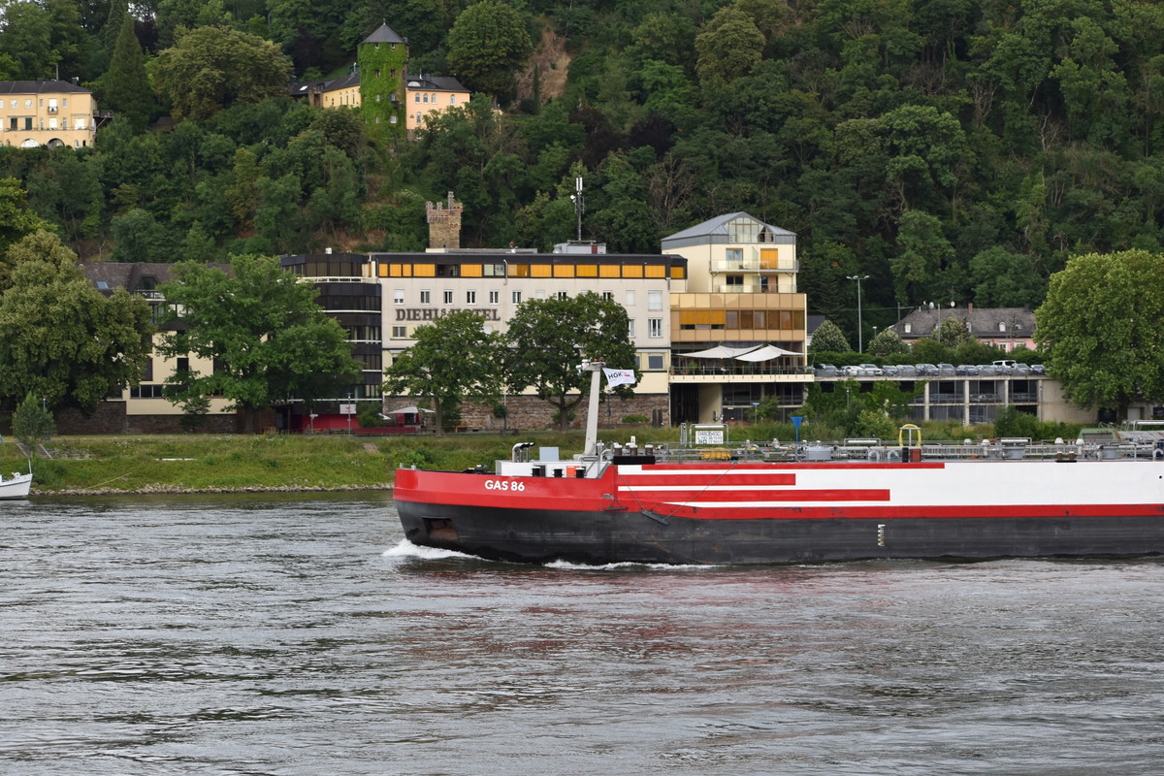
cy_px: 388
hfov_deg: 19.5
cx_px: 582
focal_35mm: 105
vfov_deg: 13.0
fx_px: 3395
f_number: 5.6
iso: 400
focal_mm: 70
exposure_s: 1/125
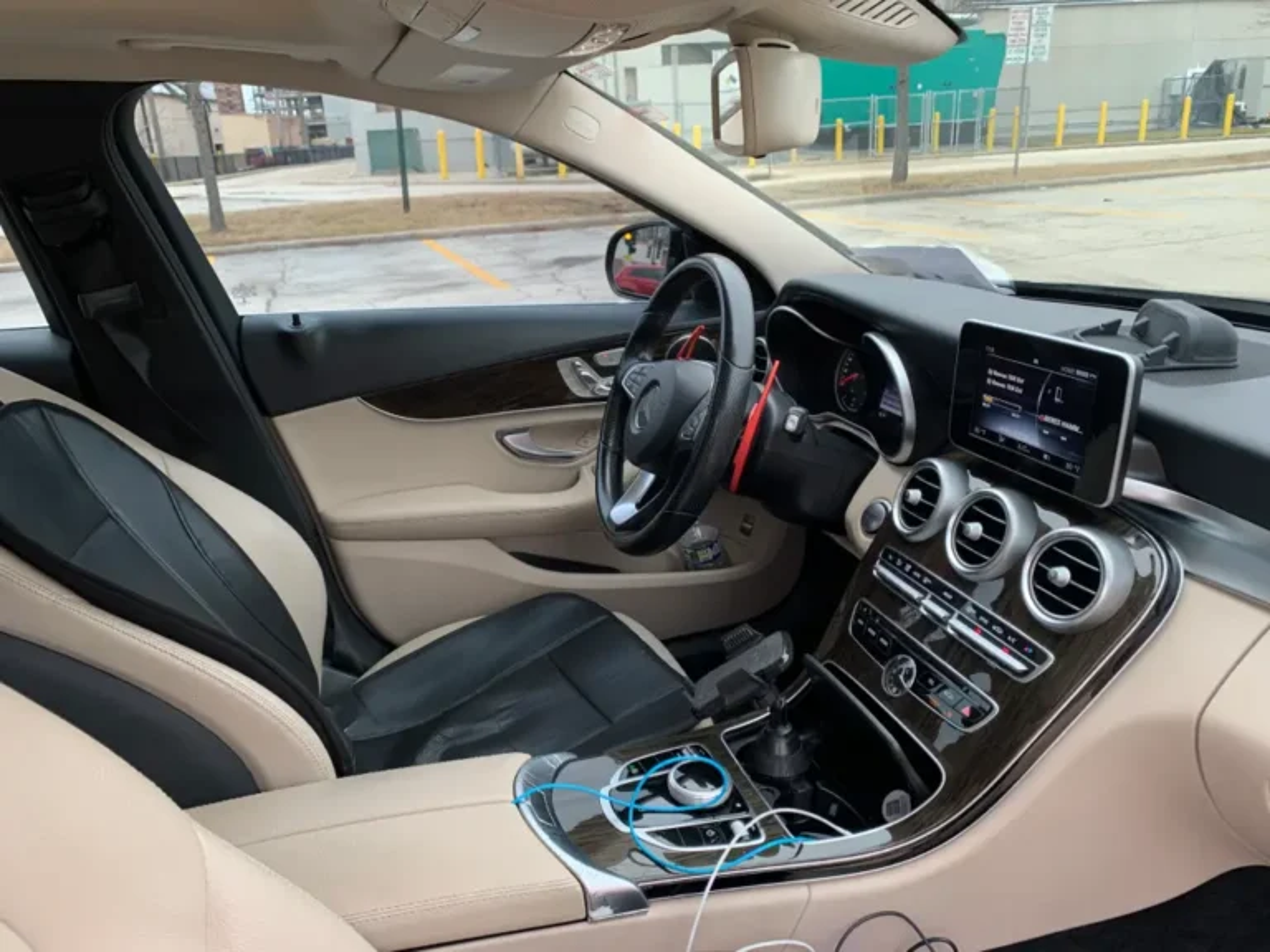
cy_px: 476
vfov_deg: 53.1
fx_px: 954
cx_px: 635
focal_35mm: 26
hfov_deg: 67.3
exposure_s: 1/121
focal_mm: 4.25
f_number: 1.8
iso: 64
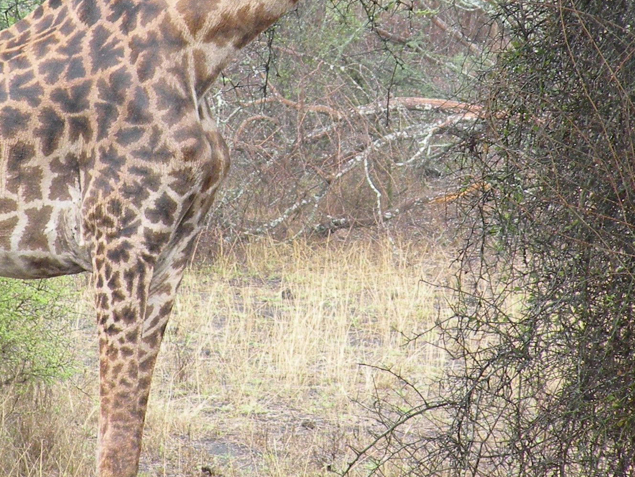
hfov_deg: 4.2
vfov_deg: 3.2
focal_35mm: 468
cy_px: 94
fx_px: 8586
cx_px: 345
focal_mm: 30.1
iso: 130
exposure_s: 1/60
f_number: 4.5
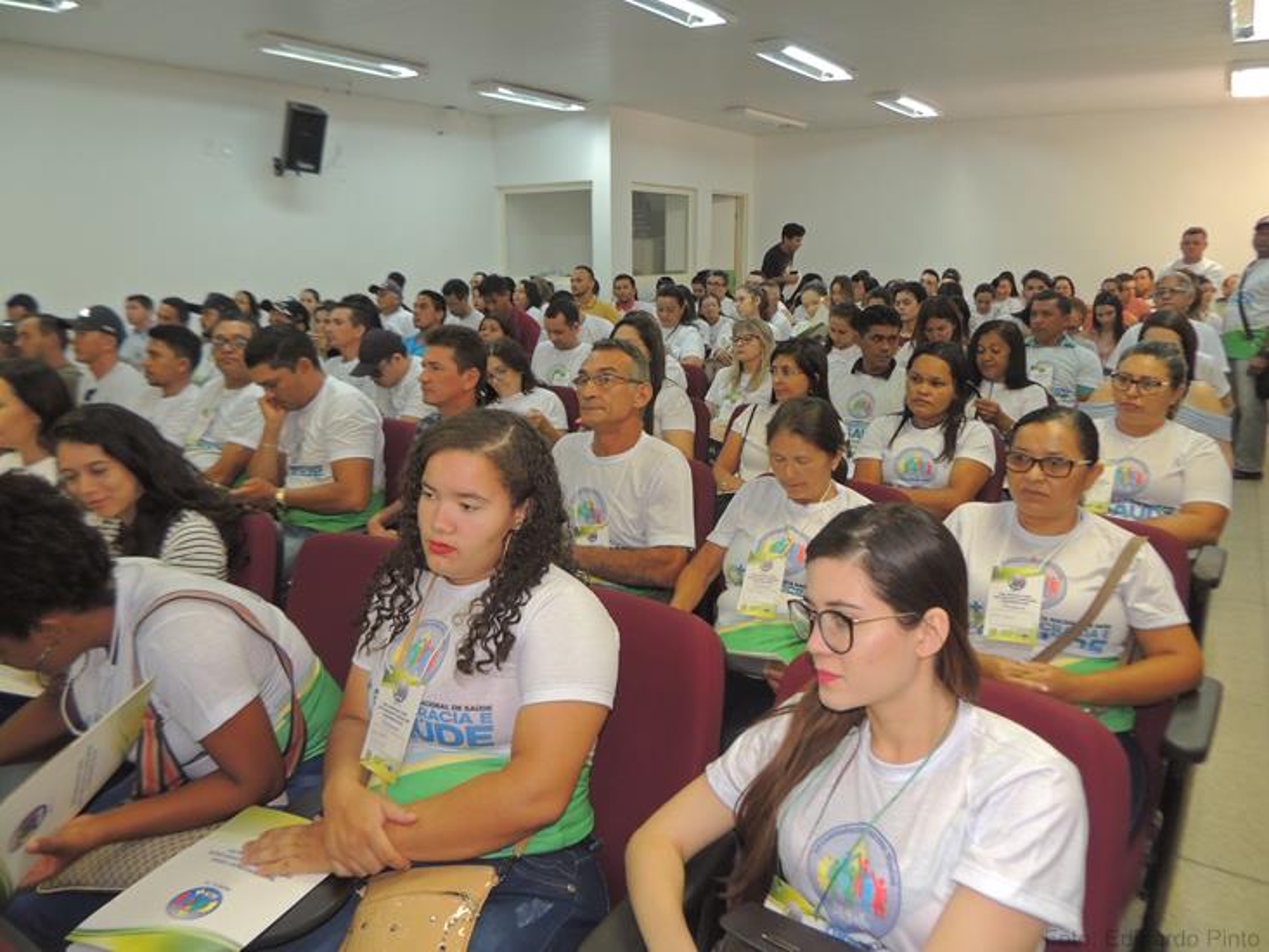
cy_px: 476
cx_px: 634
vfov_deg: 56.8
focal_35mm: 24
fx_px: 880
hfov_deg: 71.6
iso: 360
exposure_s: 1/40
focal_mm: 4.3
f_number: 3
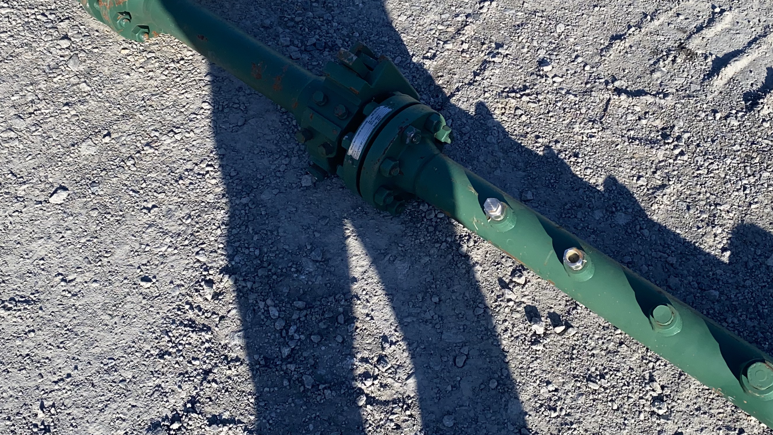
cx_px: 424
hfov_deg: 47.3
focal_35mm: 43
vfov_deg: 27.5
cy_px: 136
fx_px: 881
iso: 32
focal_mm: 4.25
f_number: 1.8
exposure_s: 1/2141
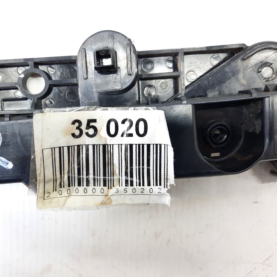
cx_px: 93
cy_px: 140
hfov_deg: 53.0
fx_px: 272
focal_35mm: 30
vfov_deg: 54.0
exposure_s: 1/50
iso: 200
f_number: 2
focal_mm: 4.6
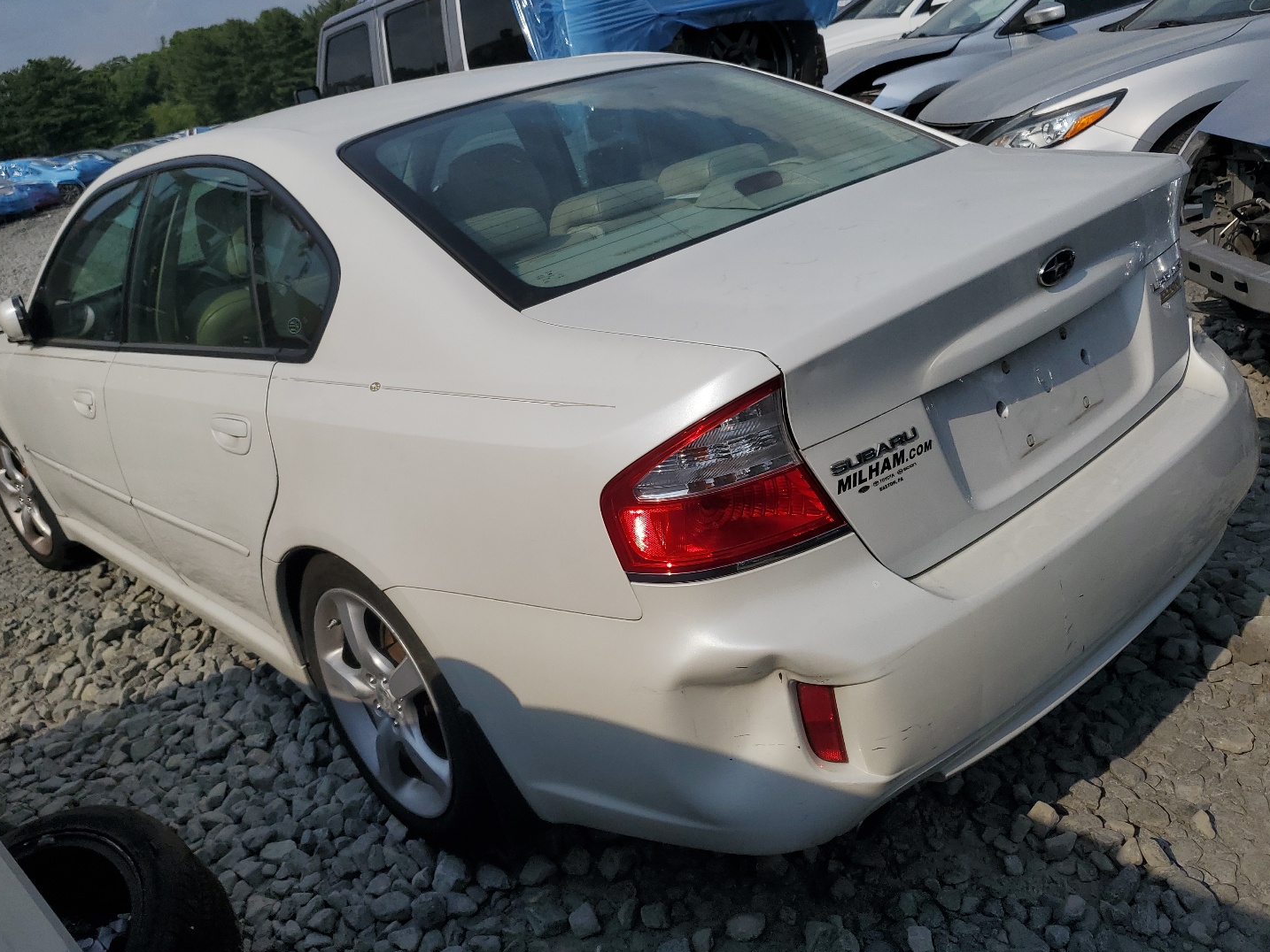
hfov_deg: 61.6
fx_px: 1064
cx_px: 588
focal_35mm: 29
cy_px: 481
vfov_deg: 48.2
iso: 51
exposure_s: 1/10000
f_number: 1.5
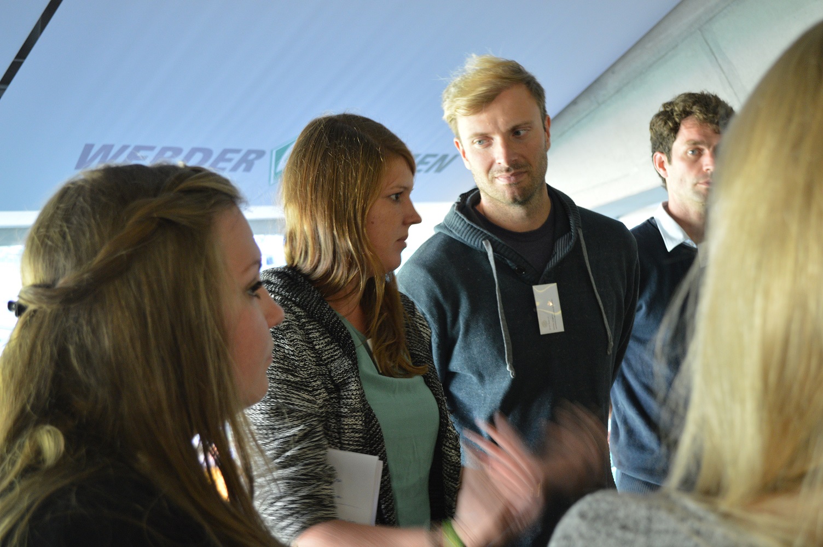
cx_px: 412
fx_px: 1165
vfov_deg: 26.4
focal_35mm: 51
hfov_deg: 38.9
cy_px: 274
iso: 720
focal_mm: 34
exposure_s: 1/15
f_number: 5
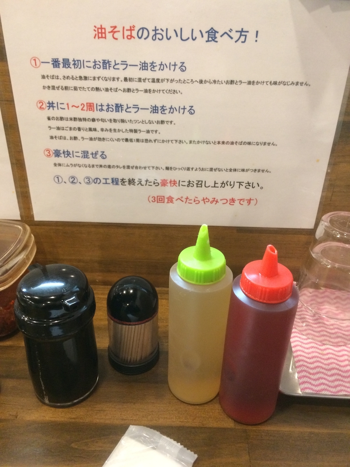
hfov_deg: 48.2
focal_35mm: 29
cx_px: 175
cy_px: 234
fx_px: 391
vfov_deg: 61.7
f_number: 2.2
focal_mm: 4.15
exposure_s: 1/30
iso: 250
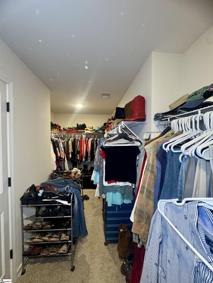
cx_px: 106
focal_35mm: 14
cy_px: 142
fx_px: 115
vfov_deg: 102.1
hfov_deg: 85.7
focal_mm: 2.22
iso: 640
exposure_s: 1/60
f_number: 2.2
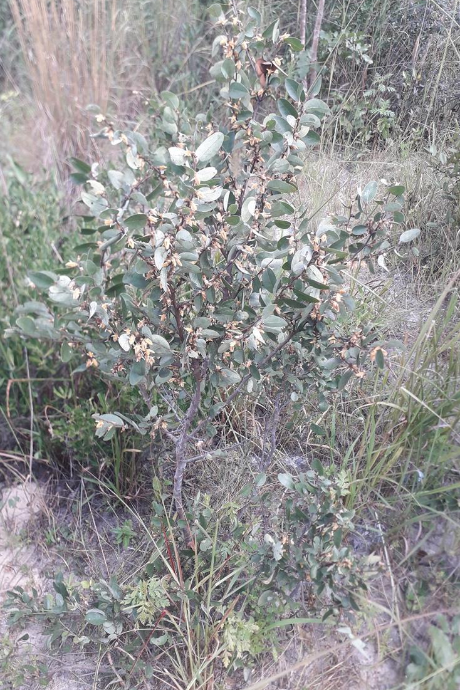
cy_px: 337
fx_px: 556
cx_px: 196
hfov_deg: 44.8
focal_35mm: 29
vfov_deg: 63.7
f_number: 1.9
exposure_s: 1/147
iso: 40
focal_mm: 3.6
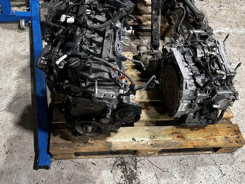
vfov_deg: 45.0
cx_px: 99
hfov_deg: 57.9
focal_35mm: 31
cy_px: 69
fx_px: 219
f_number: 1.78
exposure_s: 1/100
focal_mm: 6.86
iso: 200
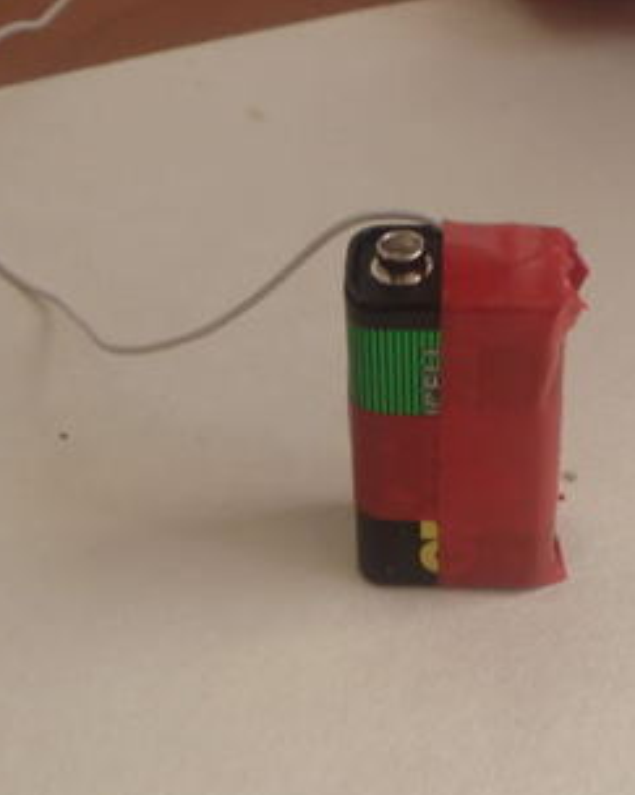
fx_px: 1692
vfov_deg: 26.4
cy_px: 332
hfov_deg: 21.2
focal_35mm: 72
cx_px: 431
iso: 80
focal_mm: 6.3
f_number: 3.5
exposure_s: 1/40
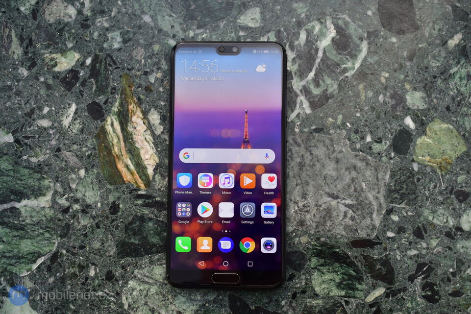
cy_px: 157
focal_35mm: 54
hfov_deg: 36.9
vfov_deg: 25.1
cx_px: 236
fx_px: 707
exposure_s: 1/160
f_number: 6.3
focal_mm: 36
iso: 400
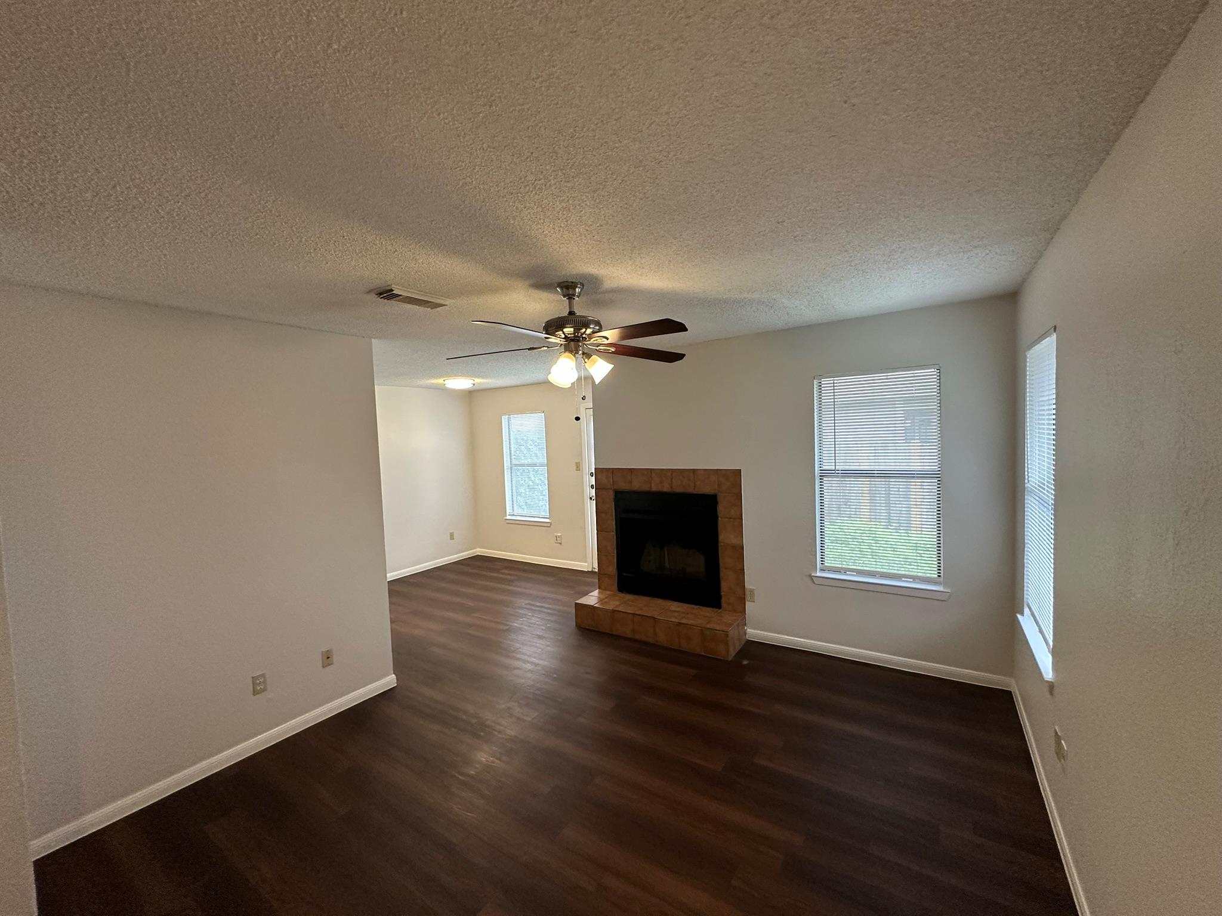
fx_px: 494
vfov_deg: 85.7
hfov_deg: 102.1
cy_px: 458
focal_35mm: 14
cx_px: 611
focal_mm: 2.22
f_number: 2.2
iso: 250
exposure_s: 1/120
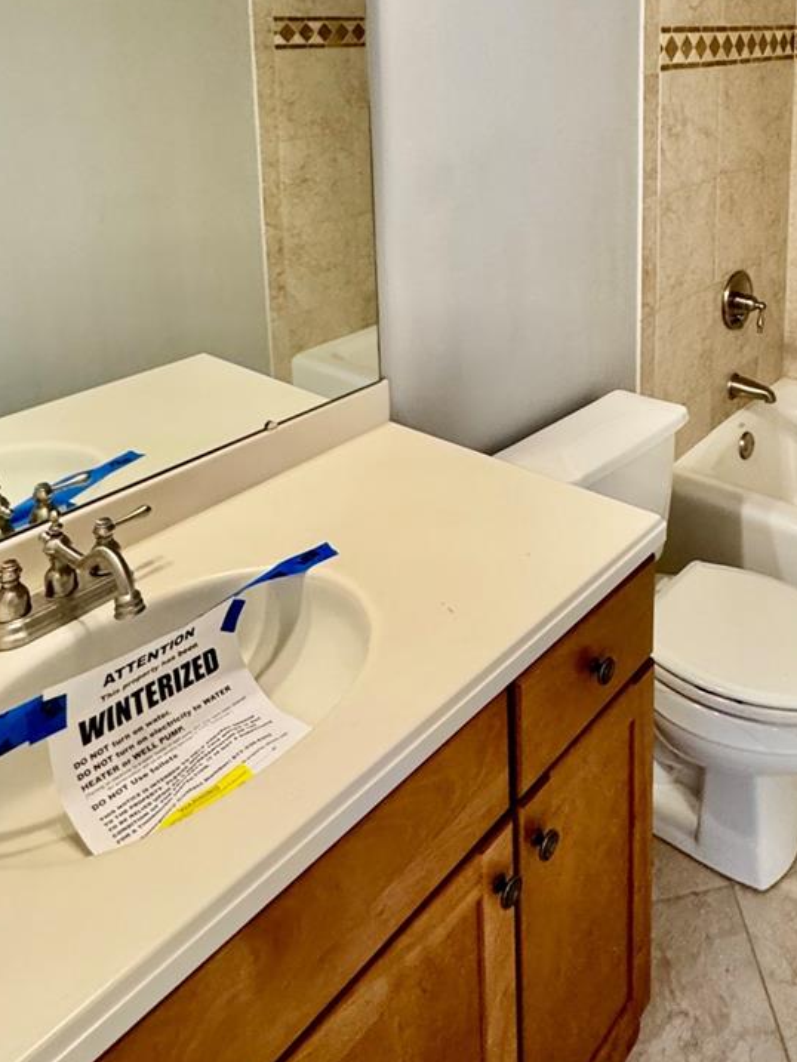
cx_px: 649
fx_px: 921
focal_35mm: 30
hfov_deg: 44.3
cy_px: 173
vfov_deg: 54.7
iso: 250
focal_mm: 2.22
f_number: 2.2
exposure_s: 1/60
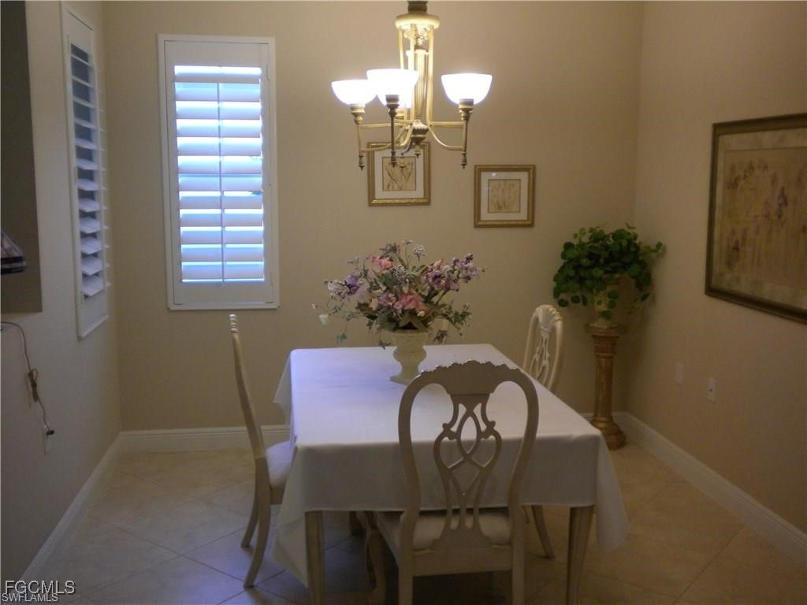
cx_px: 404
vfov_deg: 40.7
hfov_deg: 52.6
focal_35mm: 35
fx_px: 816
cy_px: 302
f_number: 3.1
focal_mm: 6.3
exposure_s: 1/56
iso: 303
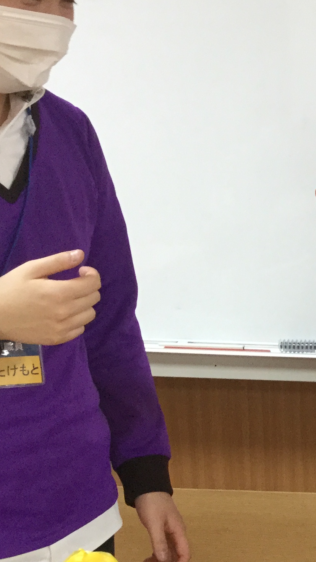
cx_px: 558
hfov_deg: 14.3
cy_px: 327
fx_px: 1117
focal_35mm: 75
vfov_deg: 28.2
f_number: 2.4
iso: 100
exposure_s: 1/30
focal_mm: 3.3
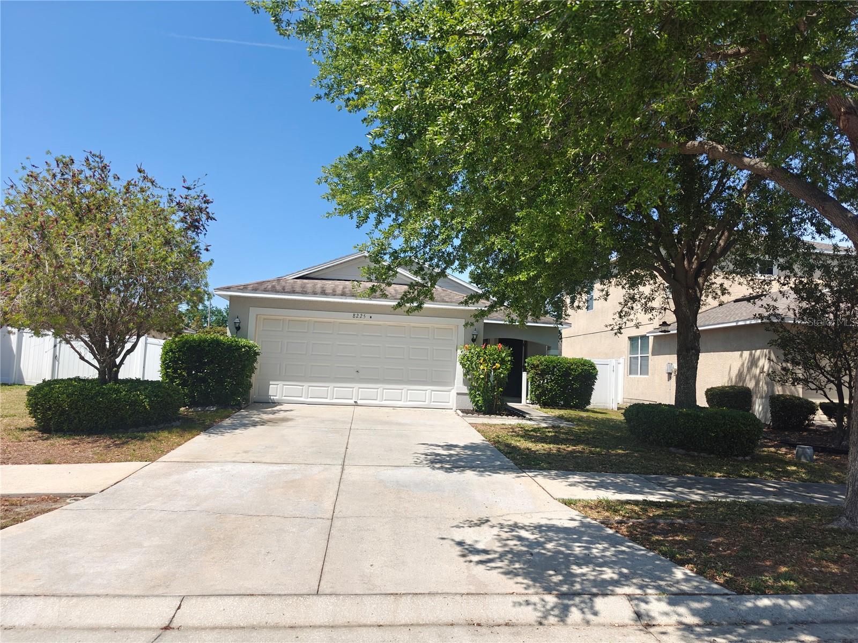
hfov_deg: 73.9
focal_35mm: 23
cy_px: 322
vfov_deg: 58.9
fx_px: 570
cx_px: 429
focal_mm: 6.06
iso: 50
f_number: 1.6
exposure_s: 1/991
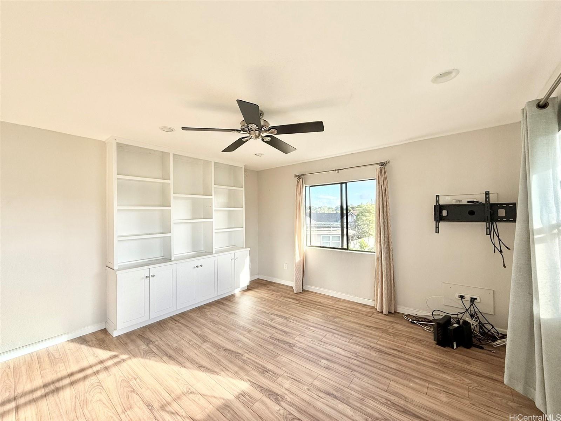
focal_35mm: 14
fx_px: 227
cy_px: 210
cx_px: 280
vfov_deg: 85.7
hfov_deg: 102.1
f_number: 2.2
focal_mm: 2.22
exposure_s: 1/198
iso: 64
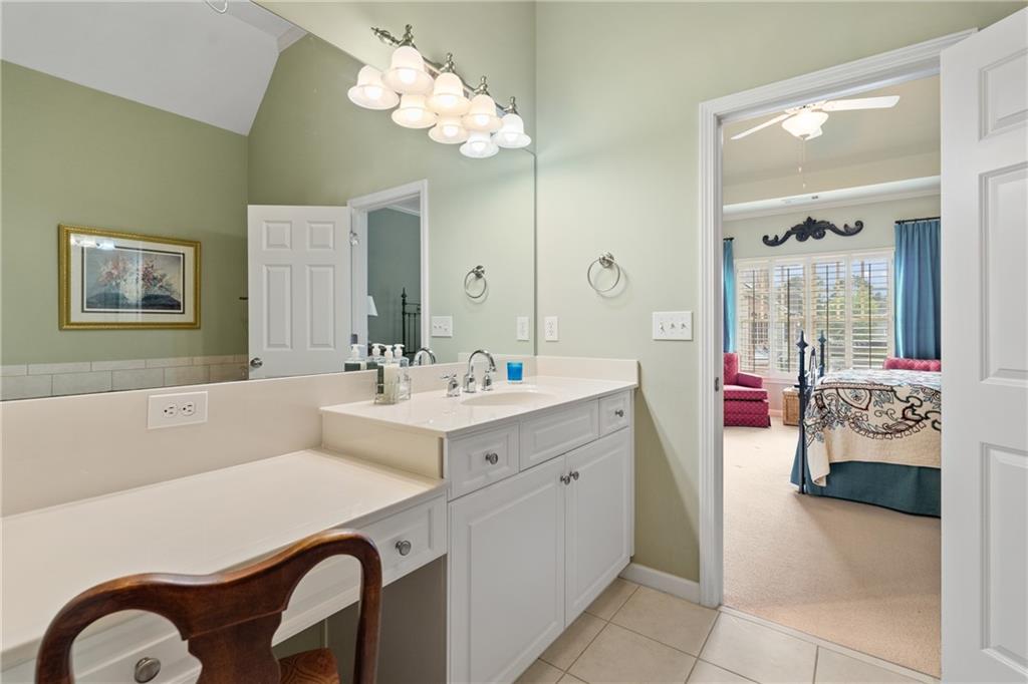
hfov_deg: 96.8
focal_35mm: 16
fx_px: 457
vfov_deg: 73.7
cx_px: 514
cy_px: 342
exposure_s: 1/25
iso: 1250
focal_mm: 16
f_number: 6.3
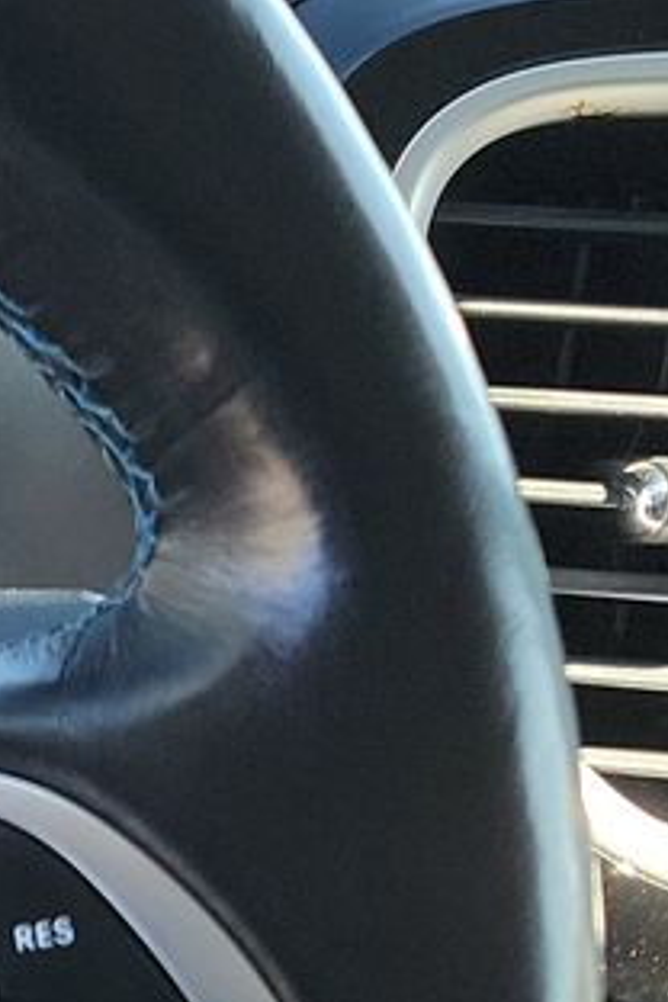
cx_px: -1362
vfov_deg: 15.7
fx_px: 3562
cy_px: 1050
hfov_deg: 8.8
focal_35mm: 128
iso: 54
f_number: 1.8
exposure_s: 1/59
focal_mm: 6.7
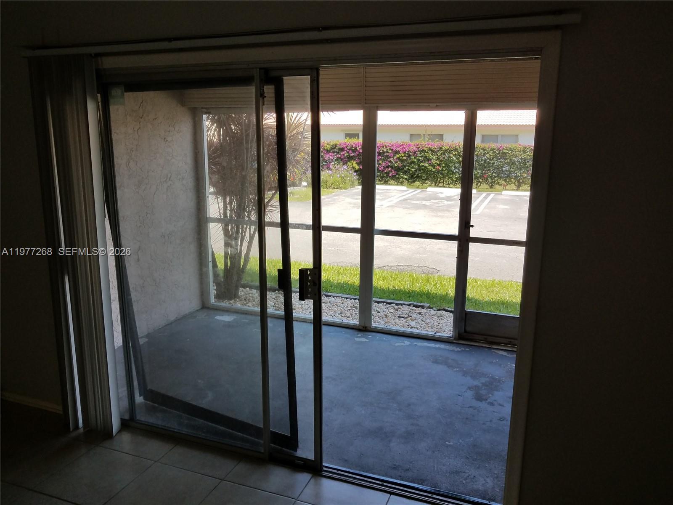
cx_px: 336
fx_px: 505
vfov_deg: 53.1
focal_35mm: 26
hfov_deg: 67.3
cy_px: 252
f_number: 1.7
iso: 40
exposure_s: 1/536
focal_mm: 4.2
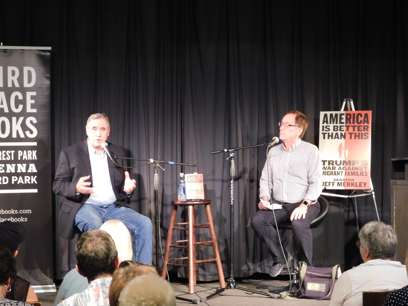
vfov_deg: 14.9
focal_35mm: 99
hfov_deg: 19.8
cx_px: 204
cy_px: 153
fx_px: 1167
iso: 800
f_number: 4.6
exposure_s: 1/10
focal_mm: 17.6
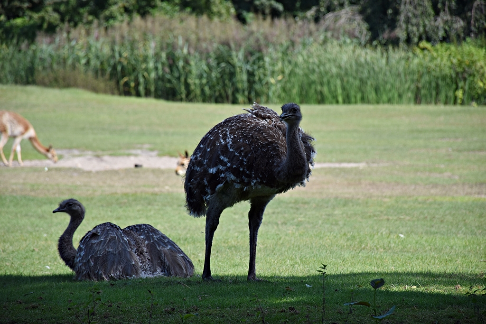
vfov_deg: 6.5
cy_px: 162
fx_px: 2835
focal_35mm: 210
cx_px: 243
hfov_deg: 9.8
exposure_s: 1/500
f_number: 5.6
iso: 200
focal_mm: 140
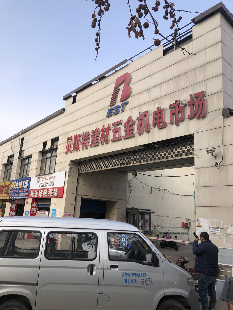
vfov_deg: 63.4
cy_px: 155
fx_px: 251
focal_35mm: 28
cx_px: 116
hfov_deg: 49.7
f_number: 1.8
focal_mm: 3.99
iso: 20
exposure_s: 1/1116
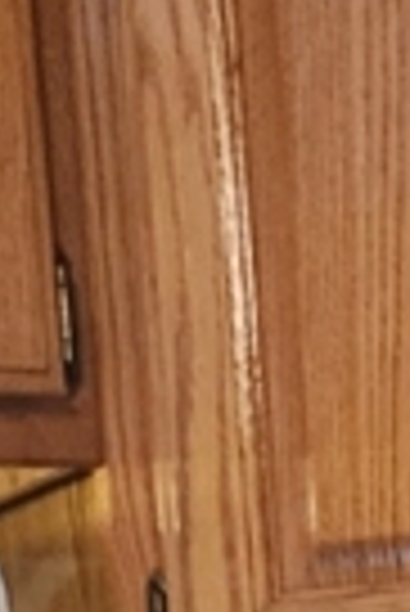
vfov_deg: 9.6
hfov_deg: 7.5
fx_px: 3067
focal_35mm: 180
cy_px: 1629
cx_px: 572
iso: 500
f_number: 1.8
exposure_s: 1/120
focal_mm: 6.4
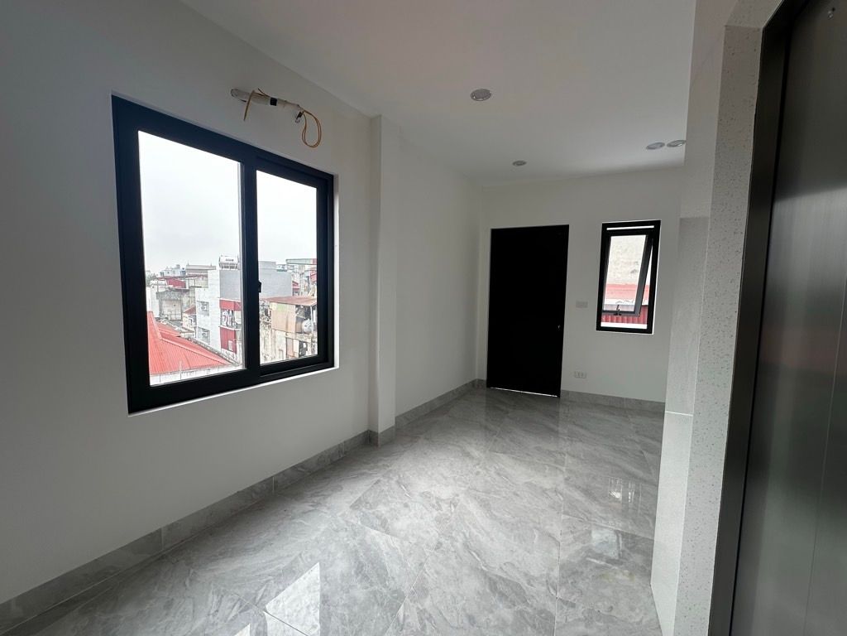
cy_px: 318
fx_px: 343
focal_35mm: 14
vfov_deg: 85.7
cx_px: 424
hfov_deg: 102.1
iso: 40
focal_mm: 2.22
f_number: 2.2
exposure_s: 1/152
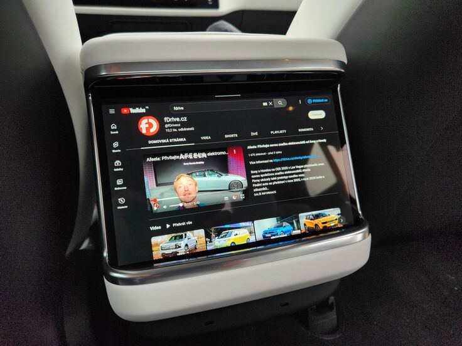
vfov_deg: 58.9
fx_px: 307
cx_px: 231
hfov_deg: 73.9
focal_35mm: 23
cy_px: 173
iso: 80
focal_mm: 5.4
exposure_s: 1/180
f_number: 1.8
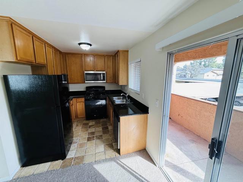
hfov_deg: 102.1
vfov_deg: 85.7
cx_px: 122
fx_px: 98
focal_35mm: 14
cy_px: 91
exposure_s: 1/120
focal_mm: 2.22
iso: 125
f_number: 2.2
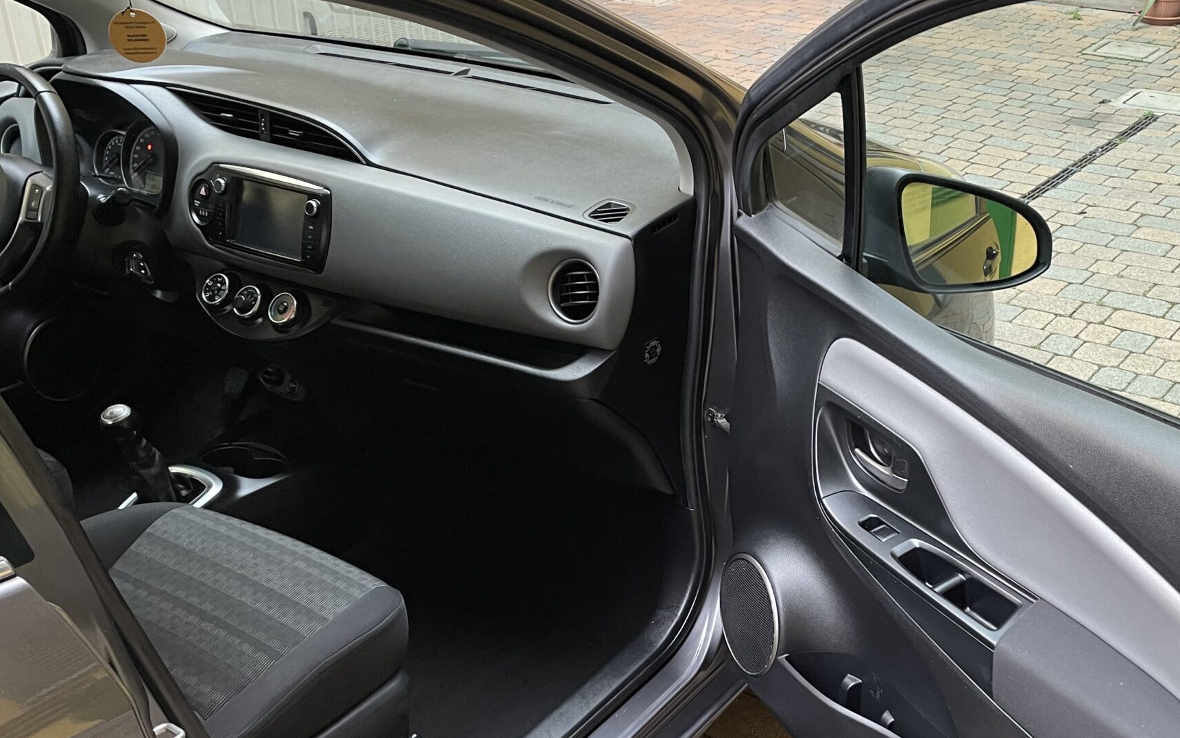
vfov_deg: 31.2
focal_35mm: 41
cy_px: 436
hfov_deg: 47.6
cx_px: 769
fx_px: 1319
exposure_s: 1/62
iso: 125
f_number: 1.6
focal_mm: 4.2
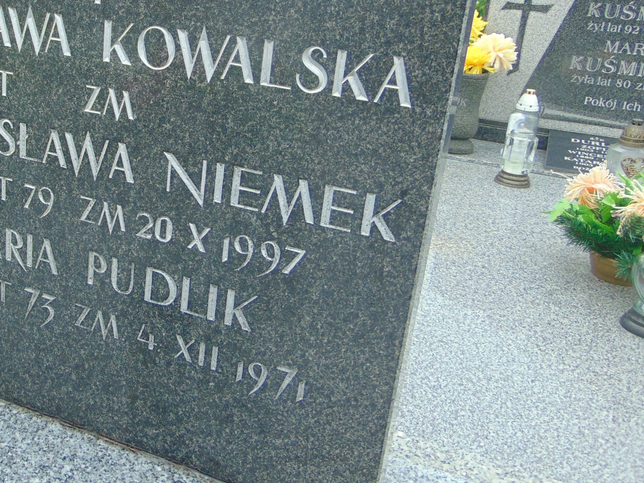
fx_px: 763
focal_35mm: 41
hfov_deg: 43.6
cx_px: 127
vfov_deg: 35.0
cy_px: 186
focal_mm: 4.5
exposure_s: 1/160
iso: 80
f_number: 3
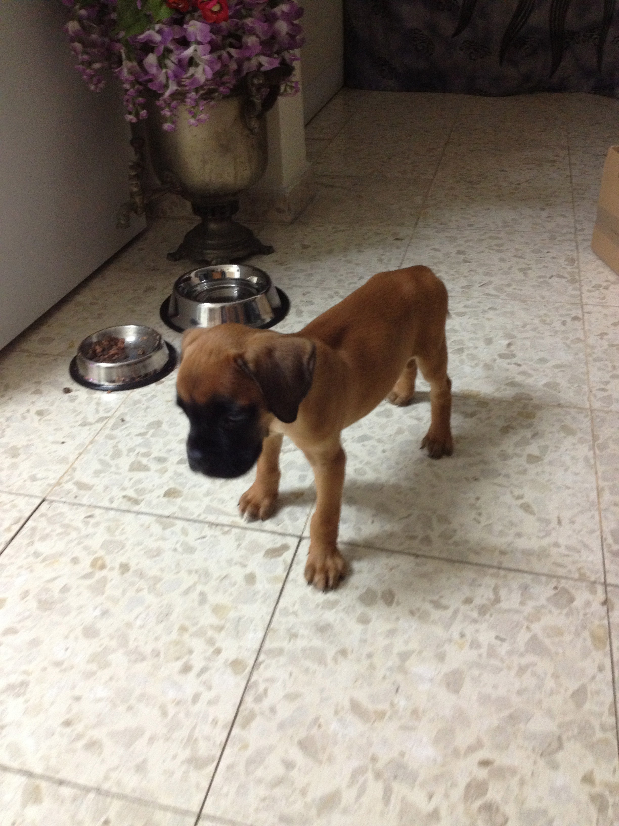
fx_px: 834
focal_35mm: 35
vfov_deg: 52.6
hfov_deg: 40.7
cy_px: 413
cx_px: 310
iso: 250
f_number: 2.4
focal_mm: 4.28
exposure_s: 1/20
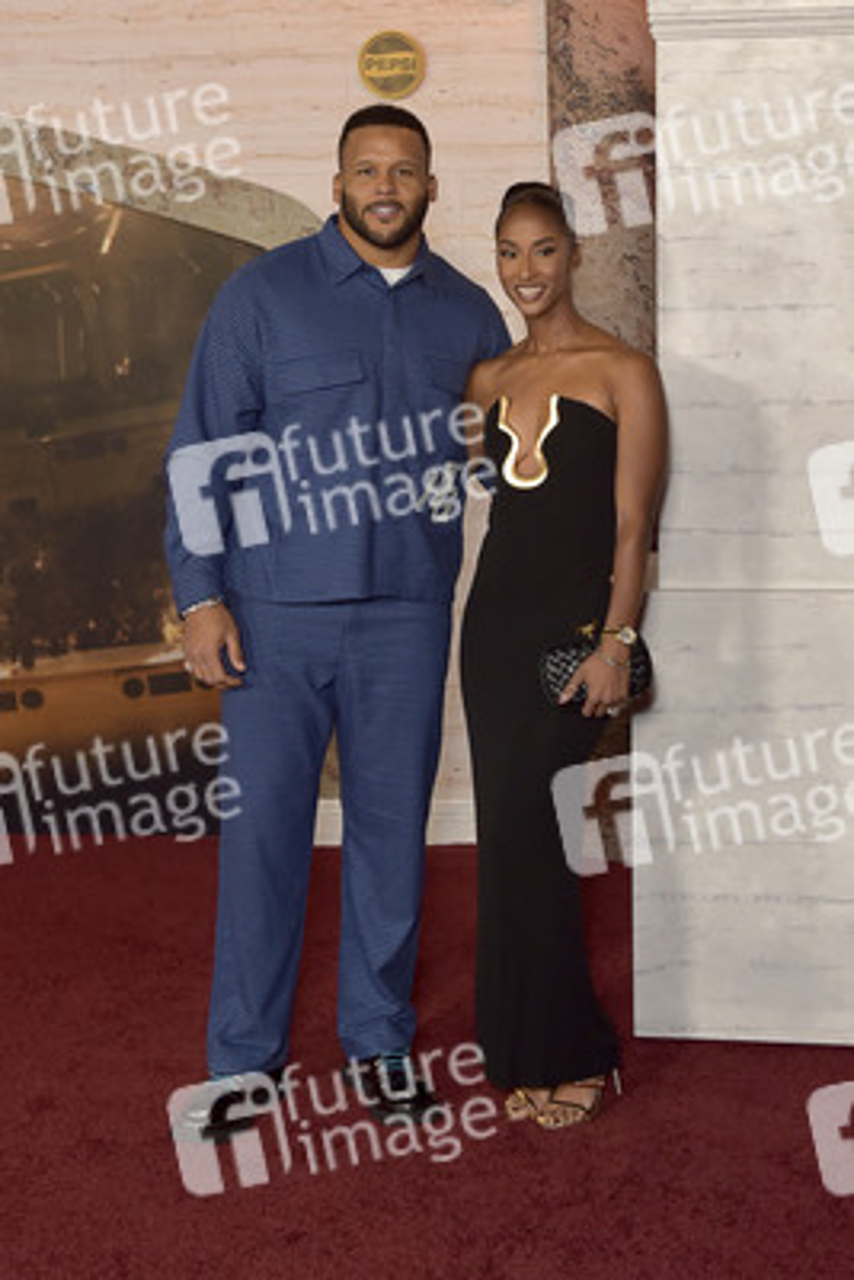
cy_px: 640
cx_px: 427
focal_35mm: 46
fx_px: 1635
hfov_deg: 29.3
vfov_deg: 42.7
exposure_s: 1/250
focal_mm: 46
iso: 1000
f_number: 5.6
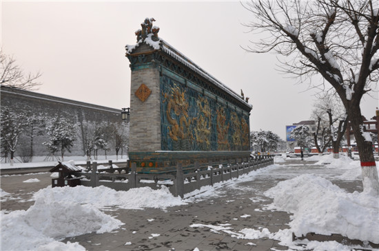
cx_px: 190
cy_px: 126
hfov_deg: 67.5
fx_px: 284
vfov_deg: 47.8
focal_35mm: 27
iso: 200
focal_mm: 18
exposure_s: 1/200
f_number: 11
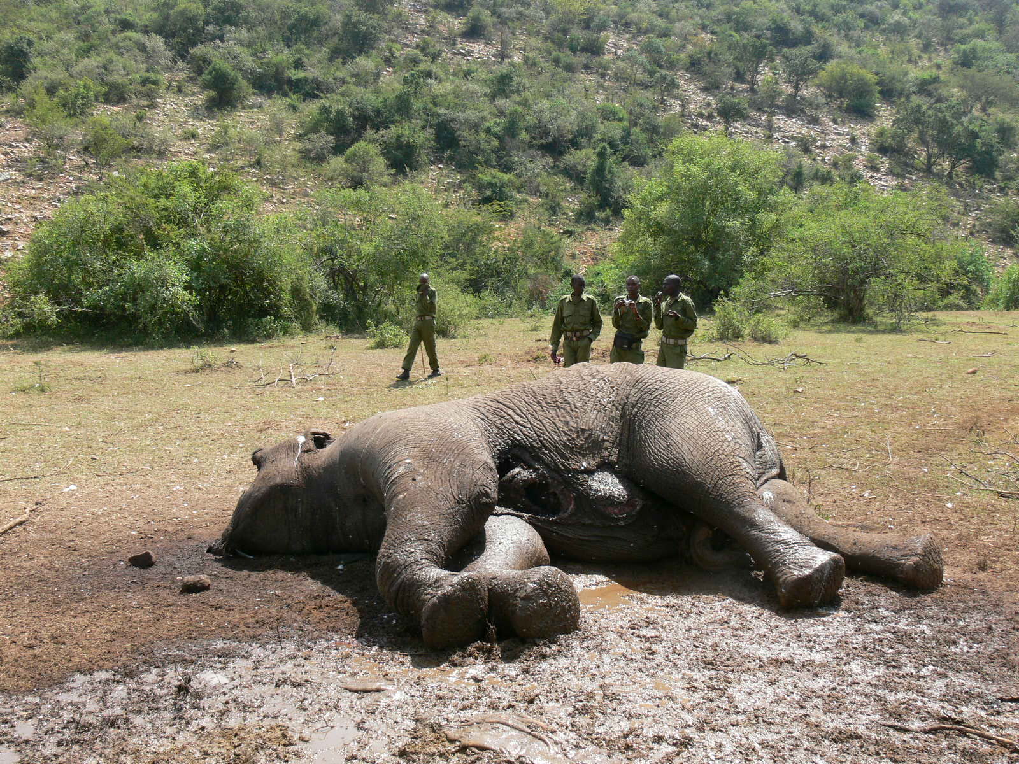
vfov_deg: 40.7
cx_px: 510
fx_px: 1030
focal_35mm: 35
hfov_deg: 52.6
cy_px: 382
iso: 80
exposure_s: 1/125
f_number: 5.6
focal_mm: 7.4
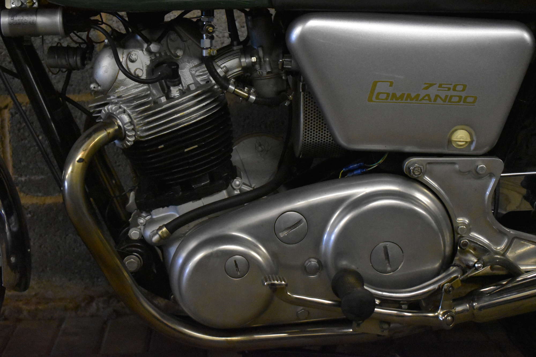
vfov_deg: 21.6
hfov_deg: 31.9
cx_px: 268
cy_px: 178
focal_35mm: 63
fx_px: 938
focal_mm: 42
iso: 7200
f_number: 5
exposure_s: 1/125
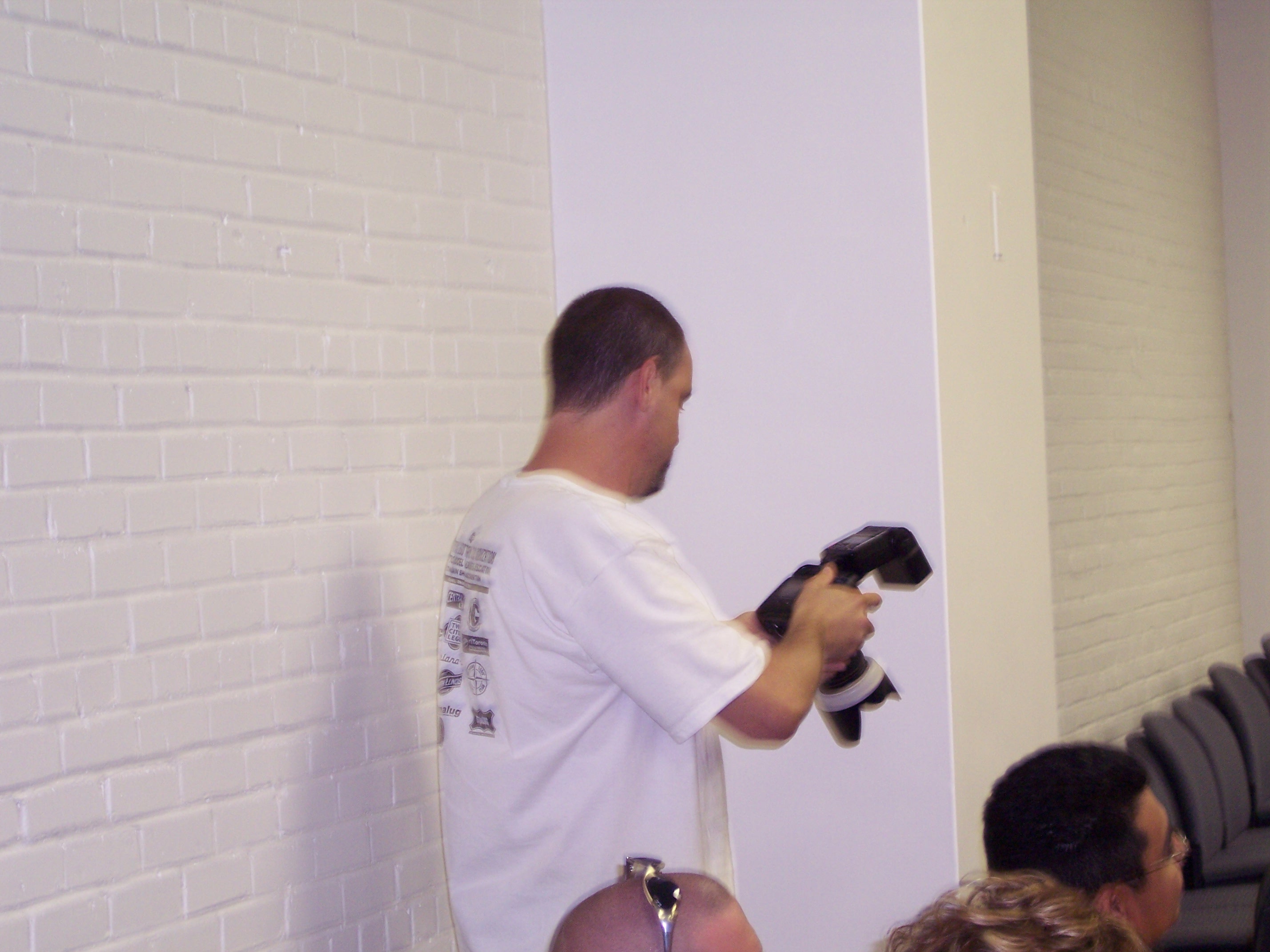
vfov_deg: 12.7
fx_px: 4293
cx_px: 635
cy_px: 476
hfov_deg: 16.8
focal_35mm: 117
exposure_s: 1/10
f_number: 4.8
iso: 140
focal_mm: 24
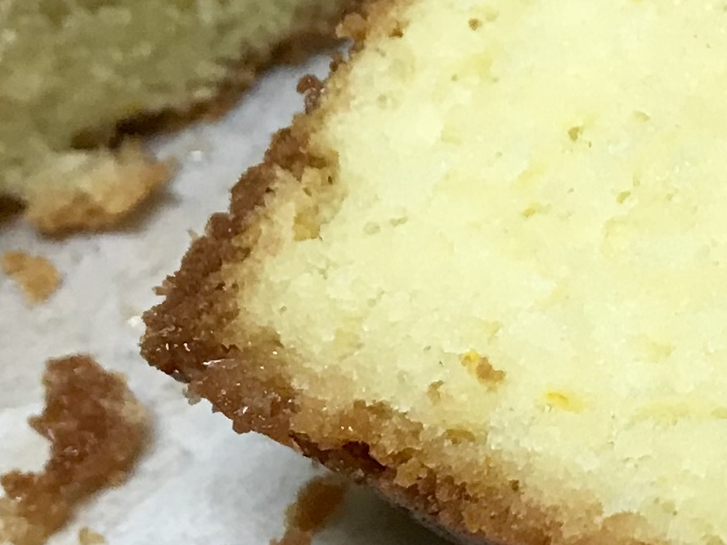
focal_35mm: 127
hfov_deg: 14.5
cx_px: 1063
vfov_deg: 11.6
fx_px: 2668
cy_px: 74
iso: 32
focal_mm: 3.99
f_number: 1.8
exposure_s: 1/24
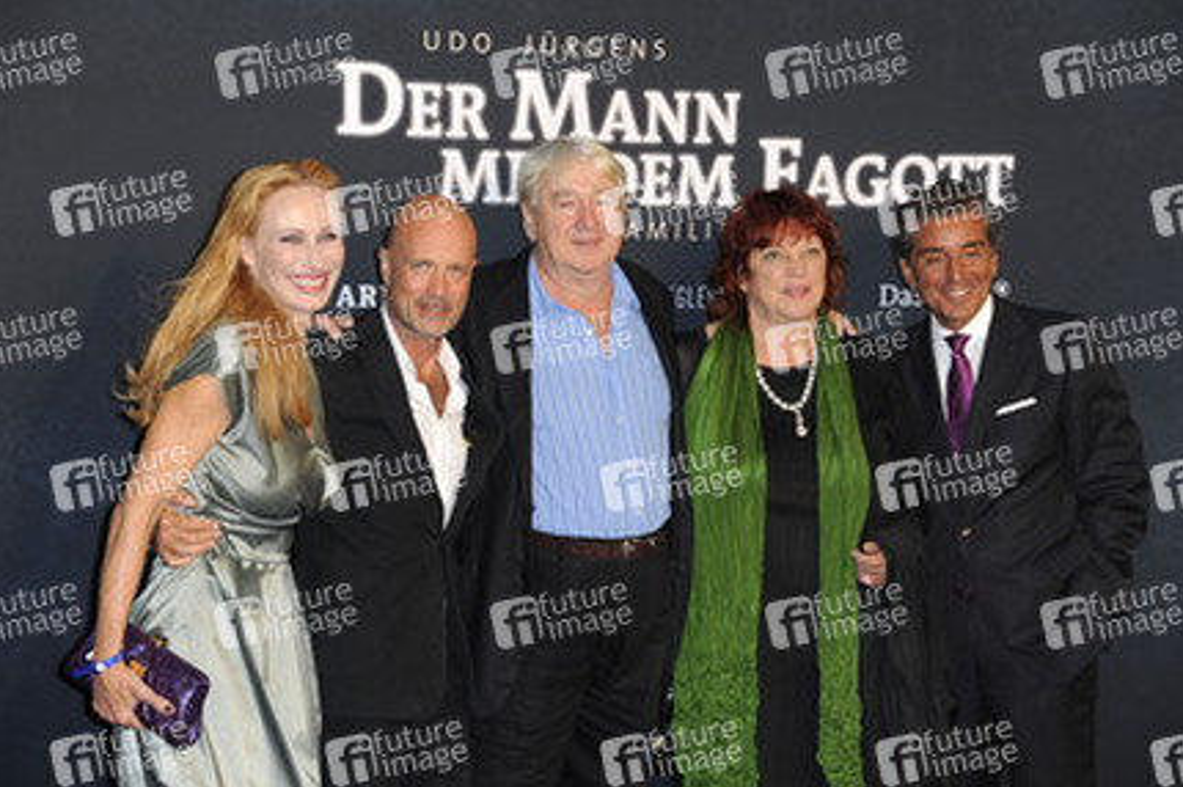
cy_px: 410
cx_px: 598
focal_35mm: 105
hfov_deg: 19.5
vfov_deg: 13.0
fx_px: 3448
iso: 500
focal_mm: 100
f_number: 6.3
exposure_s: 1/160
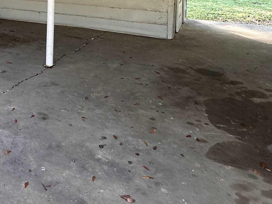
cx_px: -2
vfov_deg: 29.2
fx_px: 354
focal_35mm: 45
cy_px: -19
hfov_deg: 37.5
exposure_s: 1/99
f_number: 2.2
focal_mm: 2.22
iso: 50
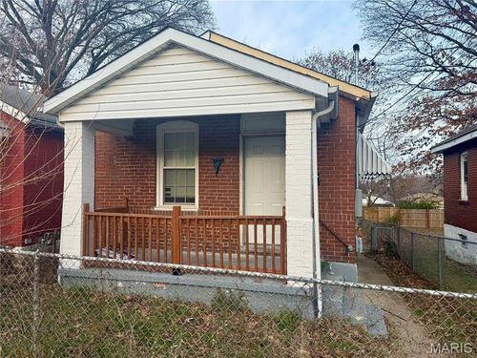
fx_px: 331
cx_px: 238
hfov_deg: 71.6
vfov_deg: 56.8
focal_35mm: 24
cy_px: 179
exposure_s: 1/1122
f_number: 1.78
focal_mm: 6.76
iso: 80
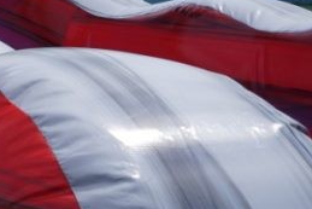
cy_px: -138
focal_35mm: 95
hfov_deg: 16.9
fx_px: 824
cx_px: -284
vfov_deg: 13.3
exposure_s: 1/250
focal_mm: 16
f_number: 8
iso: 100
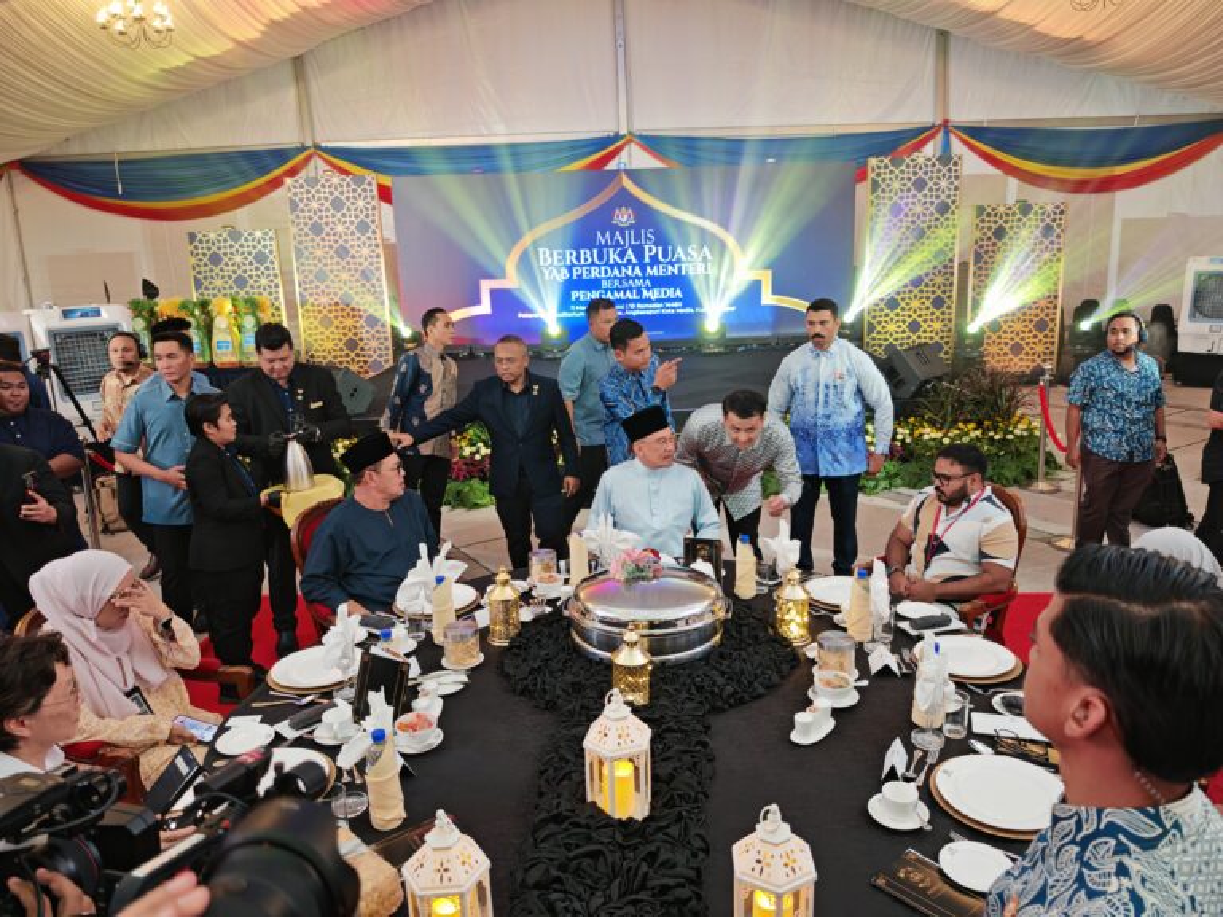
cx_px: 612
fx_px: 848
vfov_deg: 56.8
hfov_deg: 71.6
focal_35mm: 24
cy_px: 458
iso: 200
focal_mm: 6.83
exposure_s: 1/100
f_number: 1.4
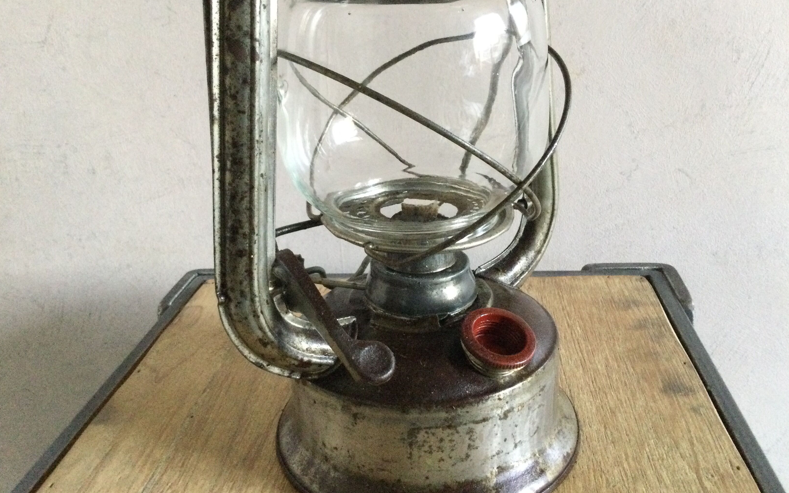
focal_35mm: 33
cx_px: 394
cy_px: 222
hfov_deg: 58.1
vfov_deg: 38.3
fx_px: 710
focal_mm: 3.3
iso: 200
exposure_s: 1/25
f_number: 2.4
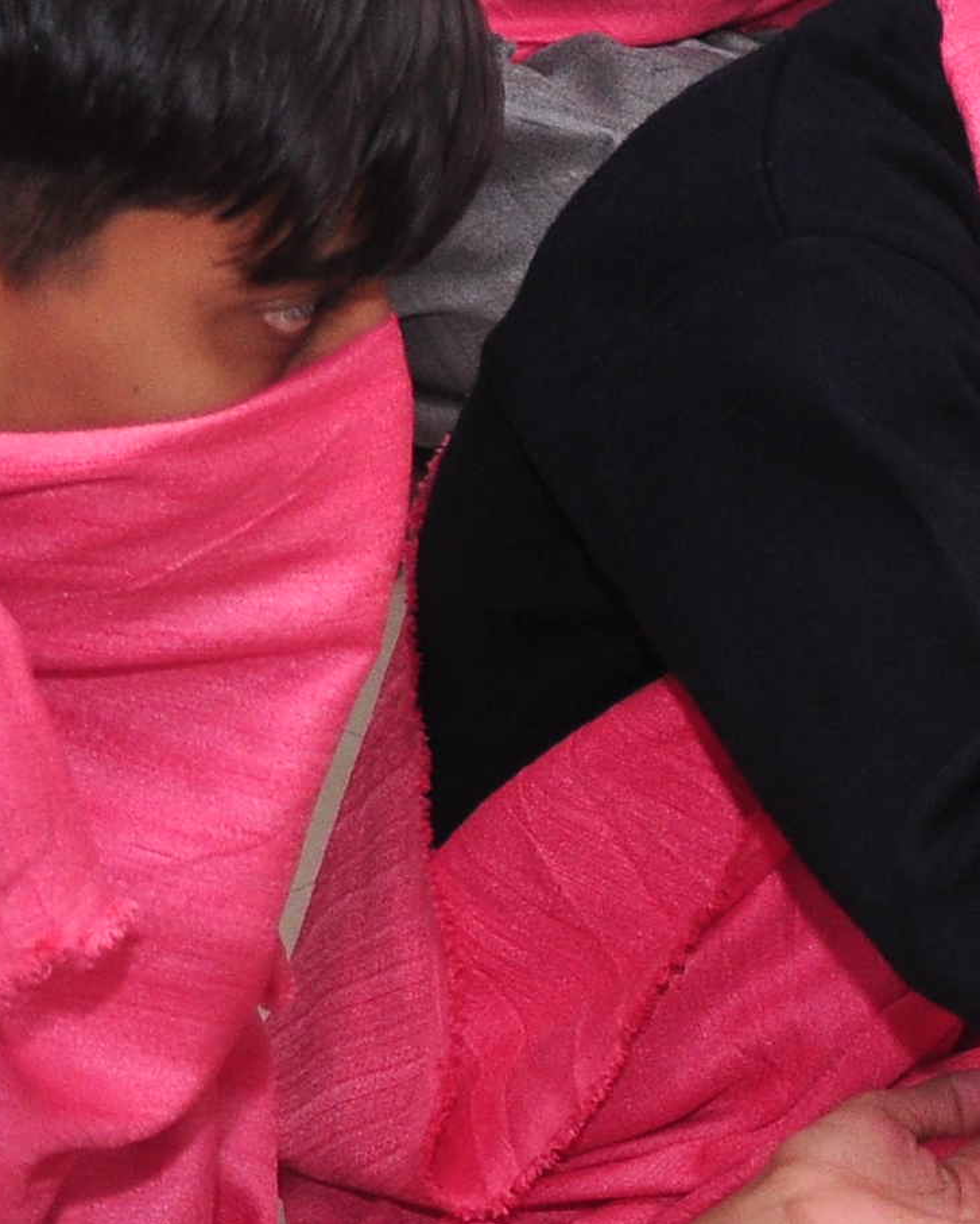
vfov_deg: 10.7
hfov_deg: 8.3
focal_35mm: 179
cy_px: 917
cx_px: 1821
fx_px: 6494
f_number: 5.6
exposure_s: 1/125
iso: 400
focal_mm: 27
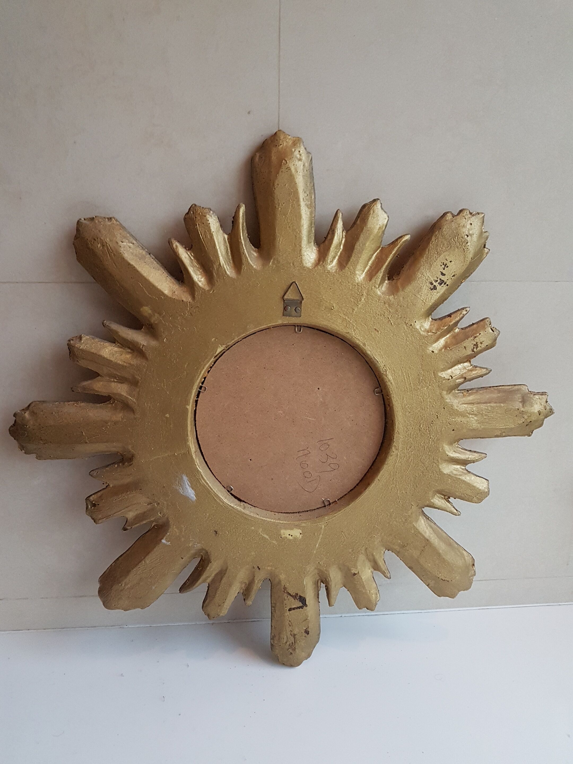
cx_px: 286
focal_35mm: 26
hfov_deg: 53.1
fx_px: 574
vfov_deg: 67.3
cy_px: 382
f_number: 1.7
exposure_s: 1/25
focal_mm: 4.2
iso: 160
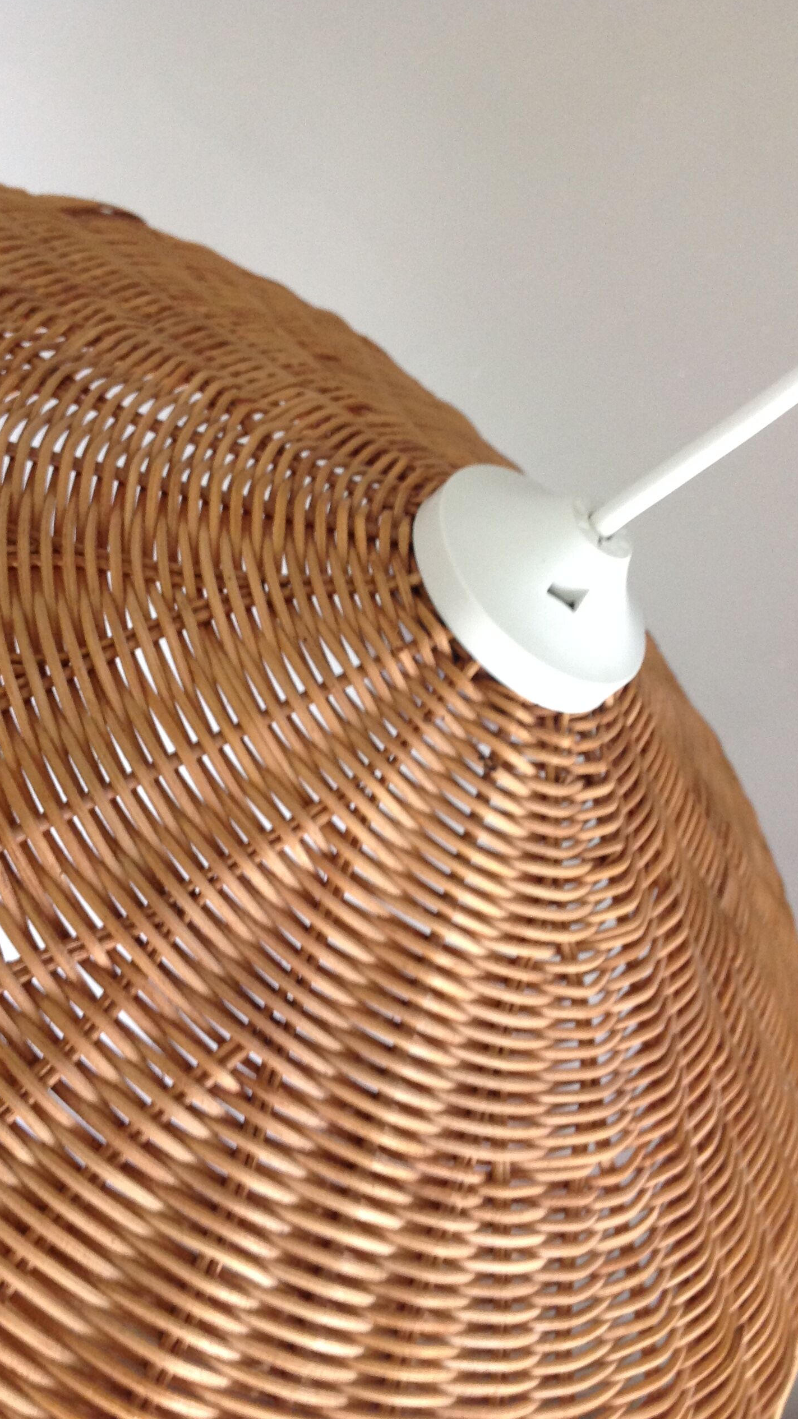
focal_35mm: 39
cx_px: 406
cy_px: 701
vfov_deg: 51.6
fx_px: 1468
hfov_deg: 30.4
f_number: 2.4
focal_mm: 4.28
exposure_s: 1/15
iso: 125
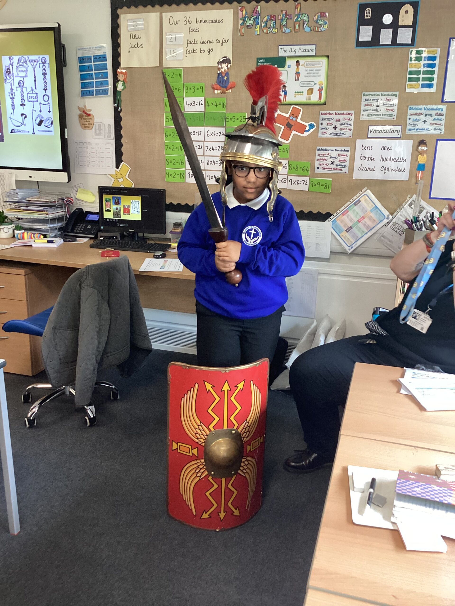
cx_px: 228
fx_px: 543
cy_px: 303
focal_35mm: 31
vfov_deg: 58.4
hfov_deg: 45.4
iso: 250
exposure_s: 1/60
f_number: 2.4
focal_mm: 3.3
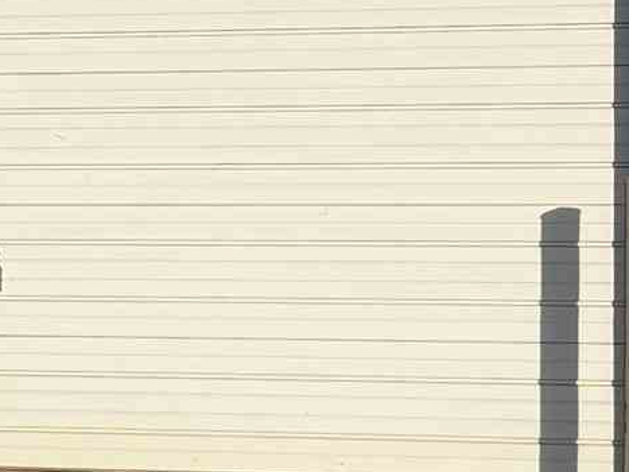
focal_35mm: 158
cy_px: 217
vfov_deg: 9.4
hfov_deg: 12.4
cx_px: 621
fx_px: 2870
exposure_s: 1/5714
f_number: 1.78
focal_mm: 6.76
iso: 80
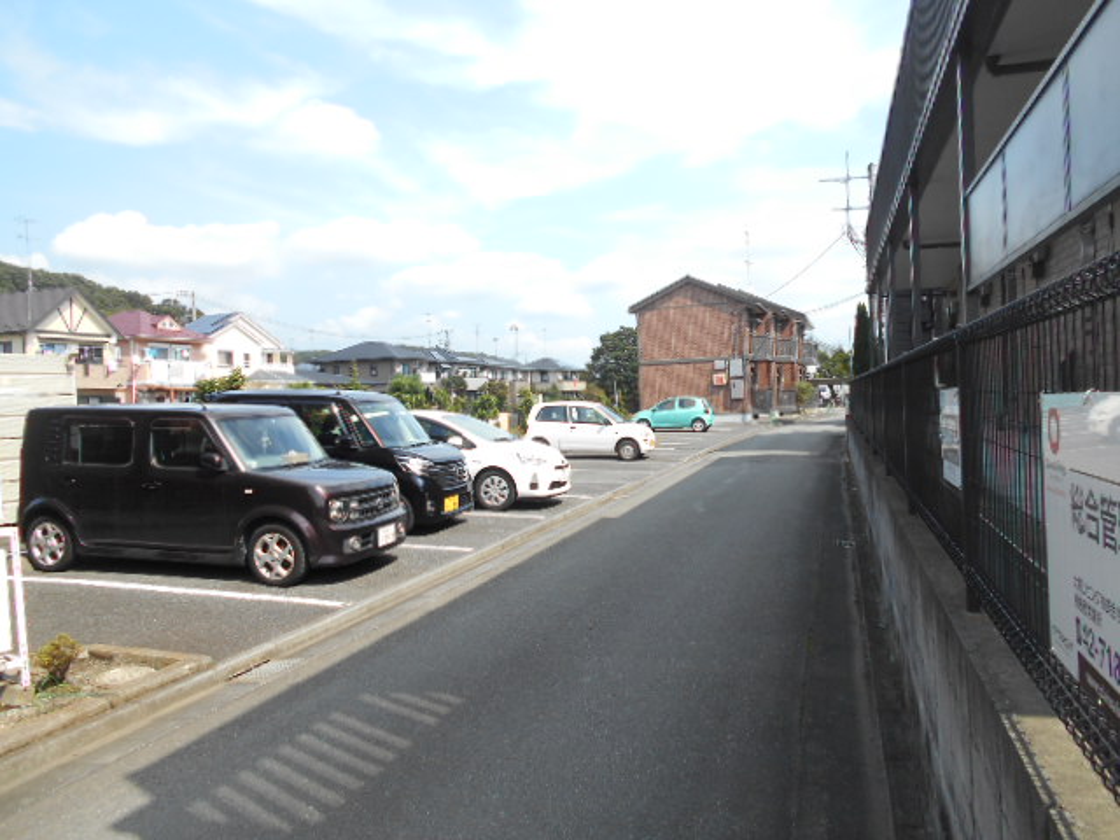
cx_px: 560
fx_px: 841
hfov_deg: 67.3
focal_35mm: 26
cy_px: 420
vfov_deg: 53.1
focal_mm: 4.6
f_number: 3.2
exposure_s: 1/500
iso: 80
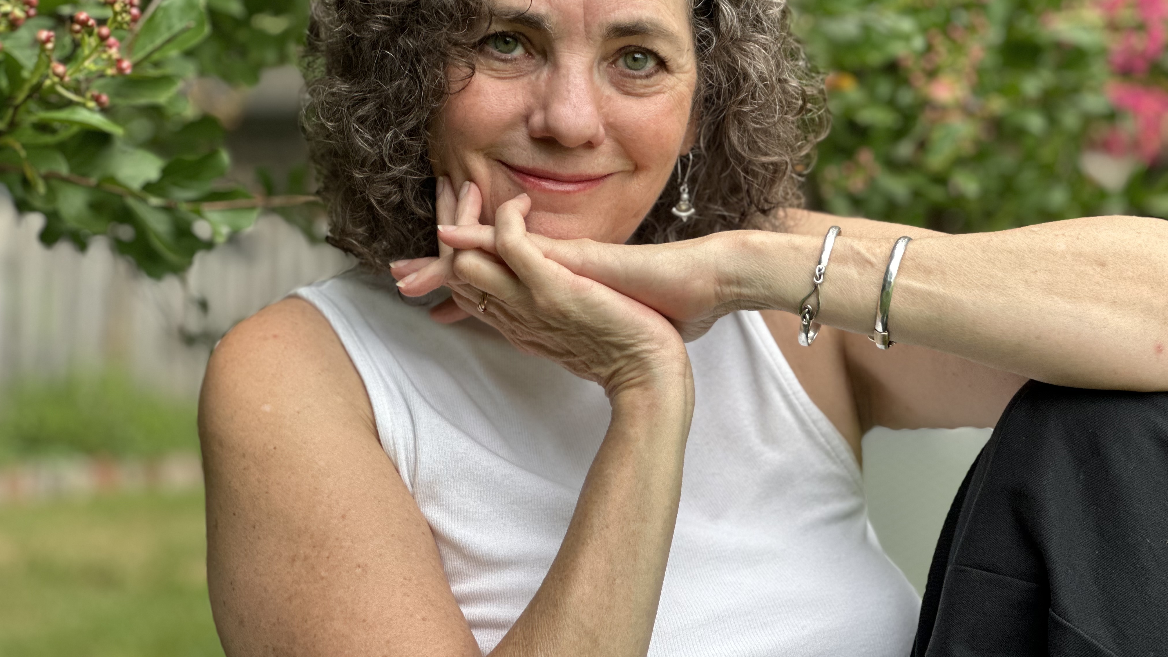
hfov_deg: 25.3
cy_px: 221
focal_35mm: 84
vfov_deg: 14.4
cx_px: 584
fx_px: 2601
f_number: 2.8
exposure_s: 1/121
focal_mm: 9
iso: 125
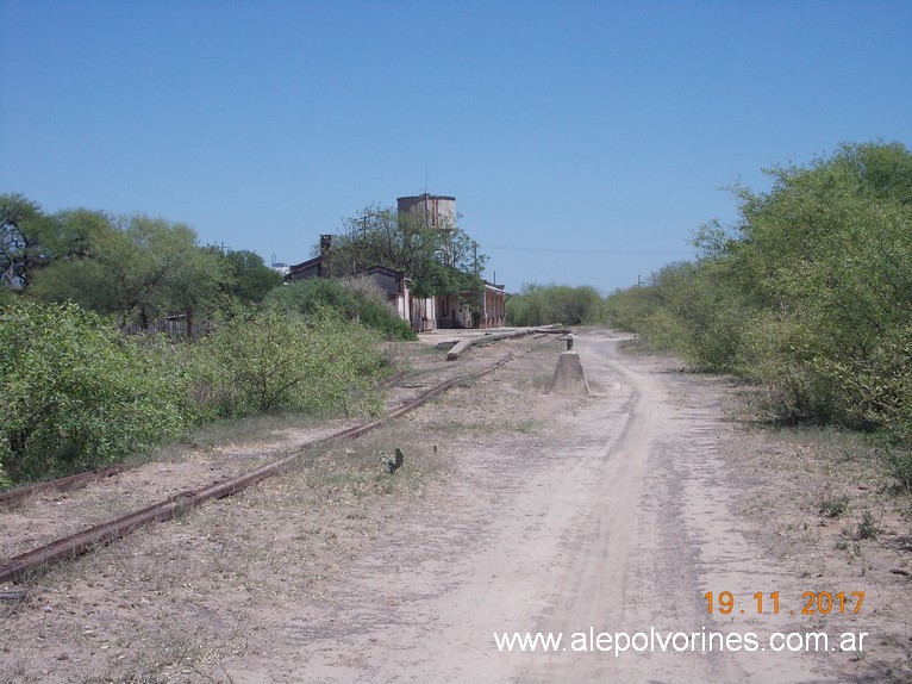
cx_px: 456
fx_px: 1580
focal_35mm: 60
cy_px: 342
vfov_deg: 24.4
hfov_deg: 32.2
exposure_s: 1/250
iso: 80
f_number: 8
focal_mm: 8.5
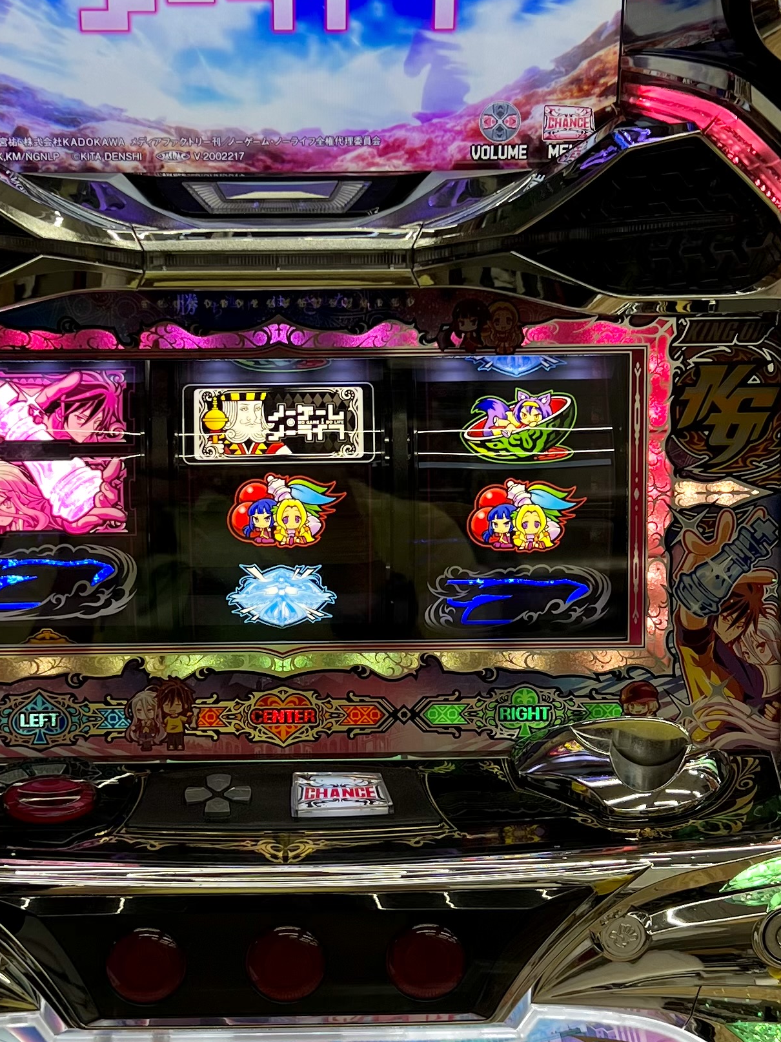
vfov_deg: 29.8
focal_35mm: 65
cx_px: 318
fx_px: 1955
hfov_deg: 22.6
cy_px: 542
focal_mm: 5.7
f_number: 1.5
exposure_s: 1/126
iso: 40
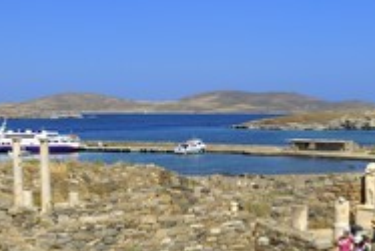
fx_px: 678
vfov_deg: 20.2
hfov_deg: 30.9
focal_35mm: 65
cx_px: 217
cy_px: 259
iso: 200
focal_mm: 29
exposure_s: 1/320
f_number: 11
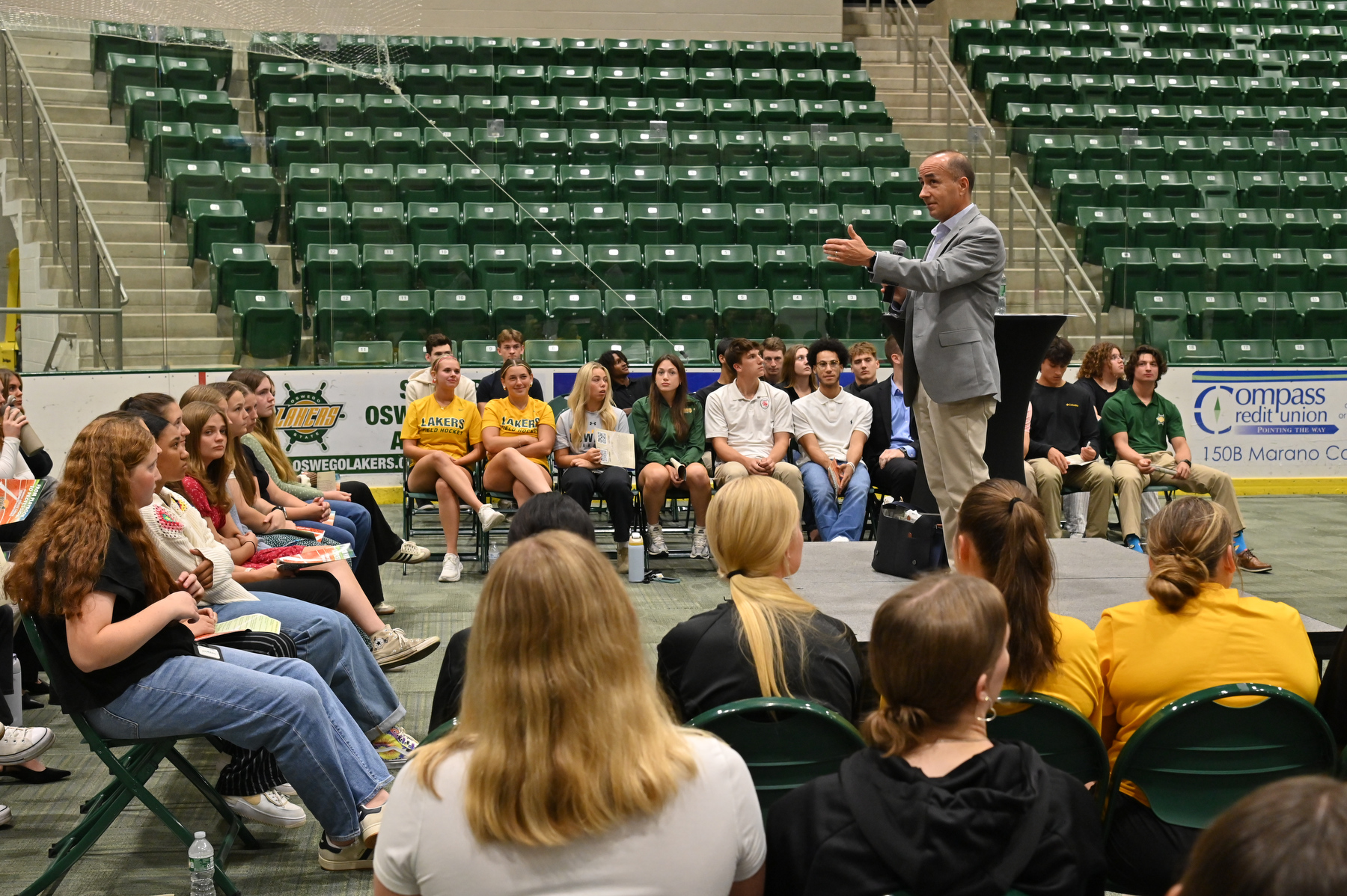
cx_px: 674
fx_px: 1795
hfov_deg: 41.1
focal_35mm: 48
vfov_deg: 28.0
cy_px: 448
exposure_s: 1/200
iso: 2500
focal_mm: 48
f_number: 7.1
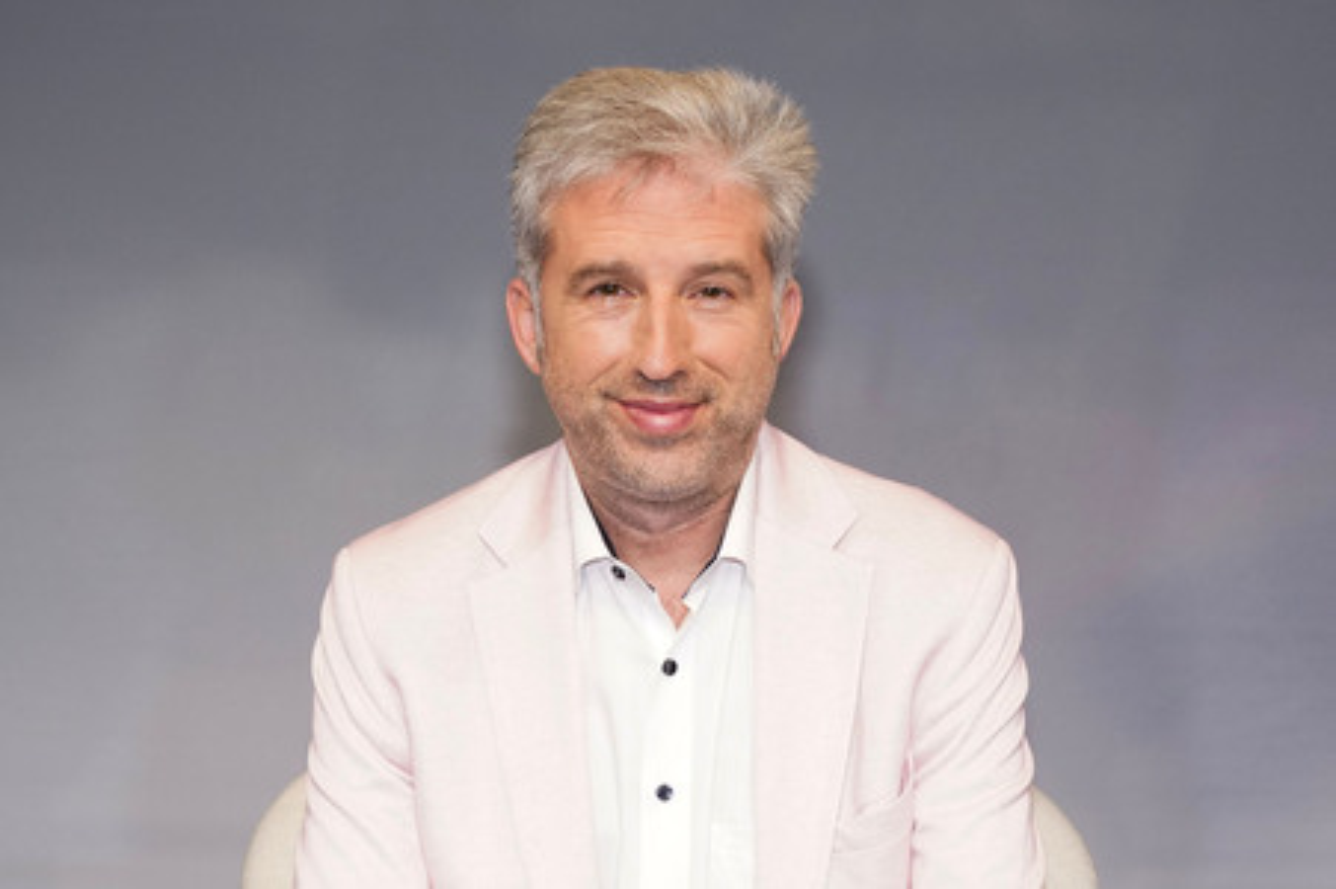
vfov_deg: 26.4
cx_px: 668
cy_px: 444
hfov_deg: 38.9
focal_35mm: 51
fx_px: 1891
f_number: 5
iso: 2000
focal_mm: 51
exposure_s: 1/160
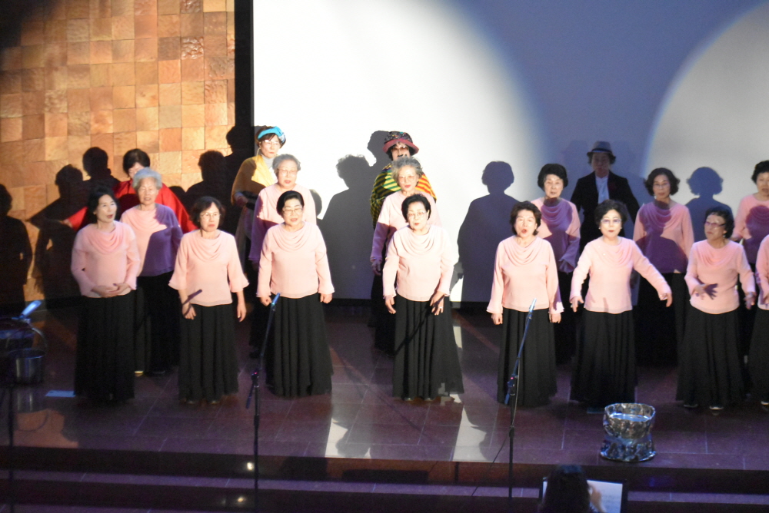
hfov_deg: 16.6
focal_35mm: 123
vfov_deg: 11.2
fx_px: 2629
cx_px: 384
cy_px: 256
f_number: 4.8
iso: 10000
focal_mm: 82
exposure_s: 1/60
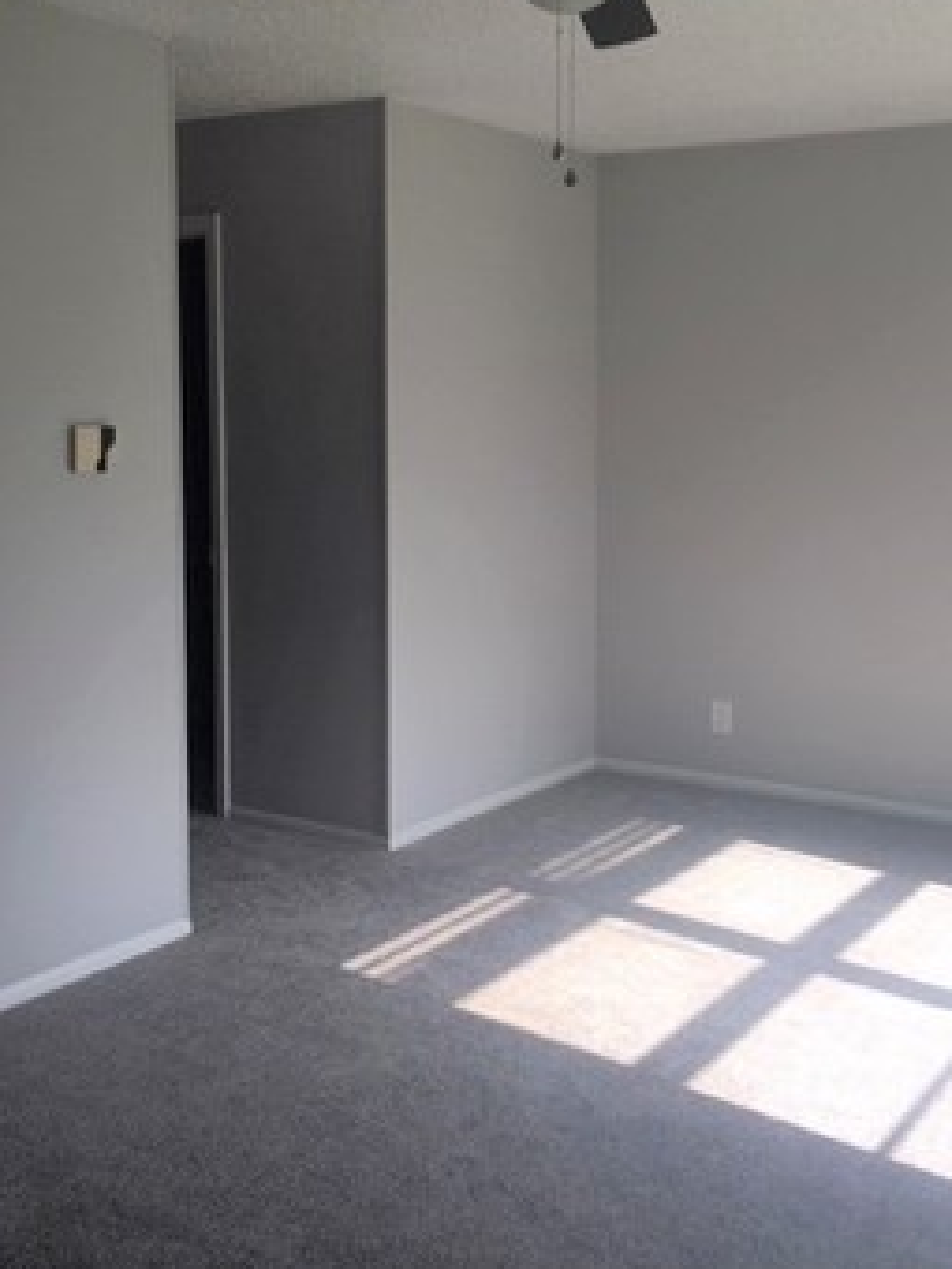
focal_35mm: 41
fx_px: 1503
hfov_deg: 35.1
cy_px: 485
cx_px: 549
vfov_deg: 45.4
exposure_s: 1/248
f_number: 2.2
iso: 25
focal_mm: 4.15
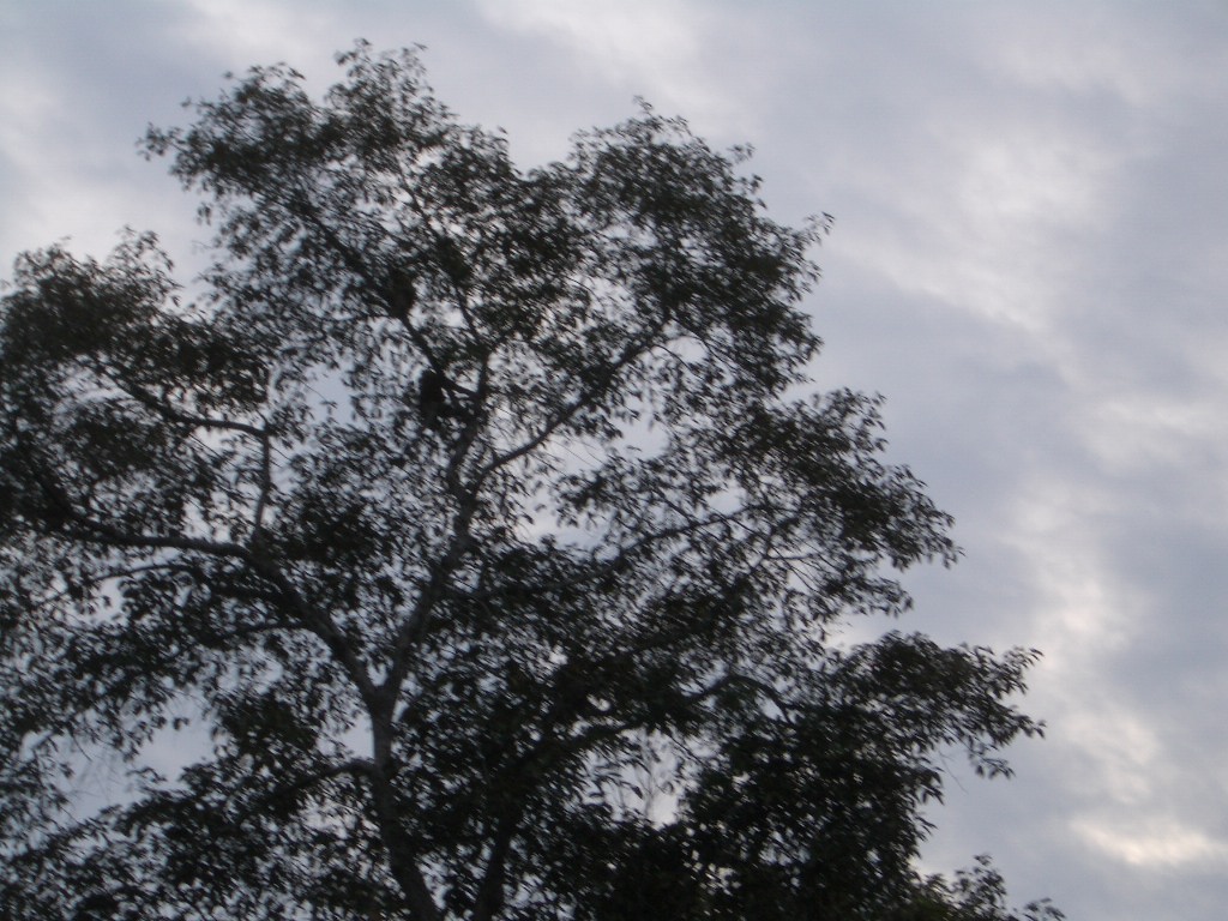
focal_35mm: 105
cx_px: 614
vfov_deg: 14.1
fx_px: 3725
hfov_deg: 18.7
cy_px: 460
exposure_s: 1/160
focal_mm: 17.4
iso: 50
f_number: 7.7
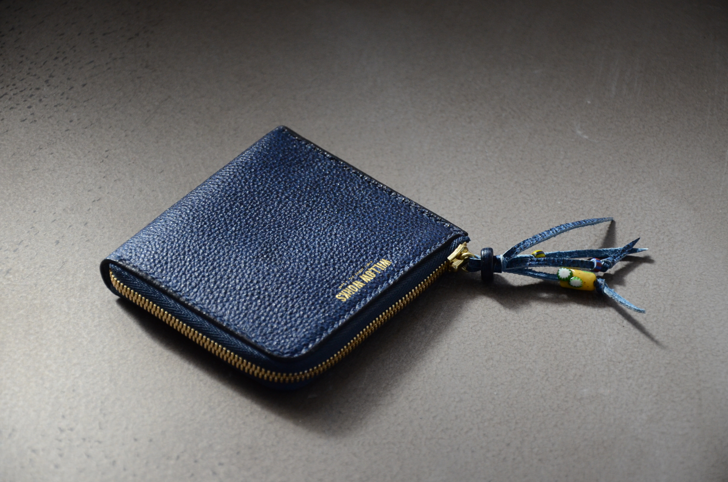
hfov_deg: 17.1
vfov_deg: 11.4
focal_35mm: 120
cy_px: 241
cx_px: 364
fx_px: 2422
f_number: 5.3
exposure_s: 1/1000
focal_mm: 80
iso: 1000
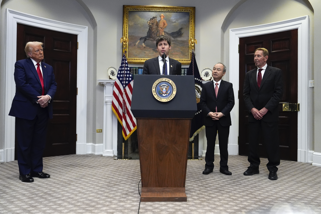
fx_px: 276
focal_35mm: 31
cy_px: 107
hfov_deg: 60.3
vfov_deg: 42.3
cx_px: 160
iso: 3200
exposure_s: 1/500
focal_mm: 31
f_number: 2.8
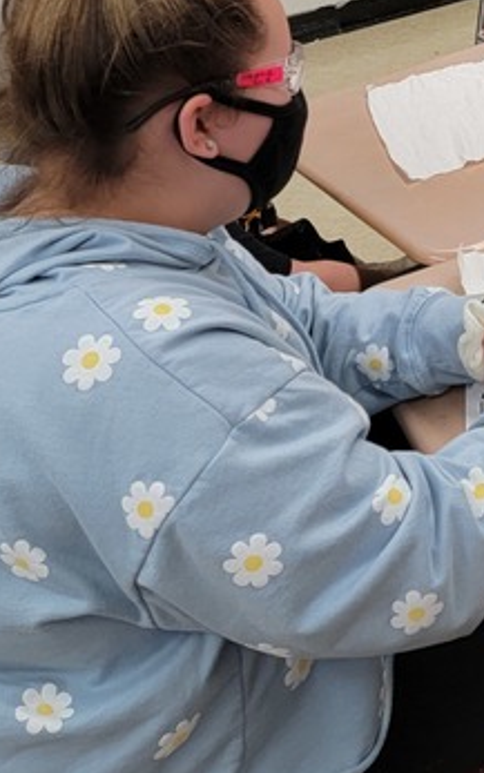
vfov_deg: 24.7
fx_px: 1582
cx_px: 801
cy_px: -167
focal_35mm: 75
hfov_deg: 15.5
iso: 125
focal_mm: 6.7
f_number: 1.8
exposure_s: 1/120
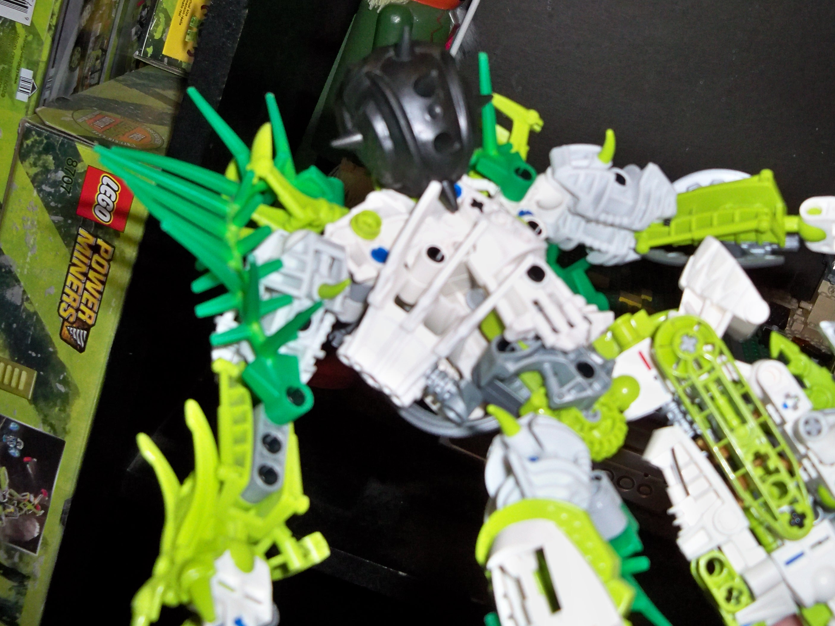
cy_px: 251
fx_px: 1206
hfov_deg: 38.0
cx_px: 519
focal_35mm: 50
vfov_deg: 29.0
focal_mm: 6.2
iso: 200
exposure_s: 1/30
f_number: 3.5
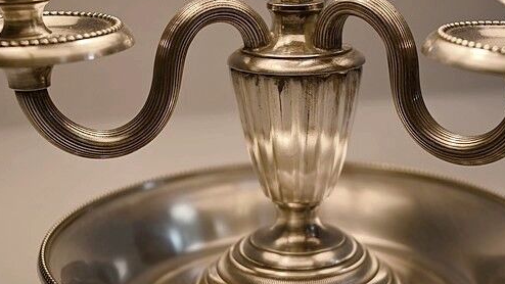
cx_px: 306
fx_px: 978
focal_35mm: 73
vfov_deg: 16.5
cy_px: 182
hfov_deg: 28.9
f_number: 5.6
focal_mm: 43
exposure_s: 1/50
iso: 110
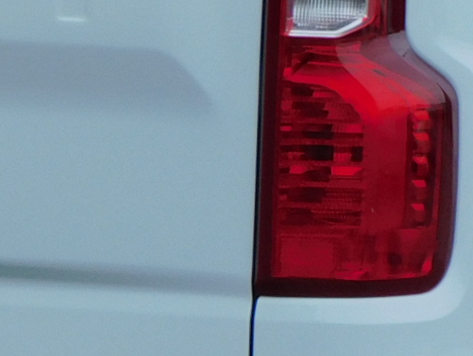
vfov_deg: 1.4
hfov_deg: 1.8
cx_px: -358
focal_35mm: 1071
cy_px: 271
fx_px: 14641
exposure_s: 1/250
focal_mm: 44.8
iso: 125
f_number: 5.5
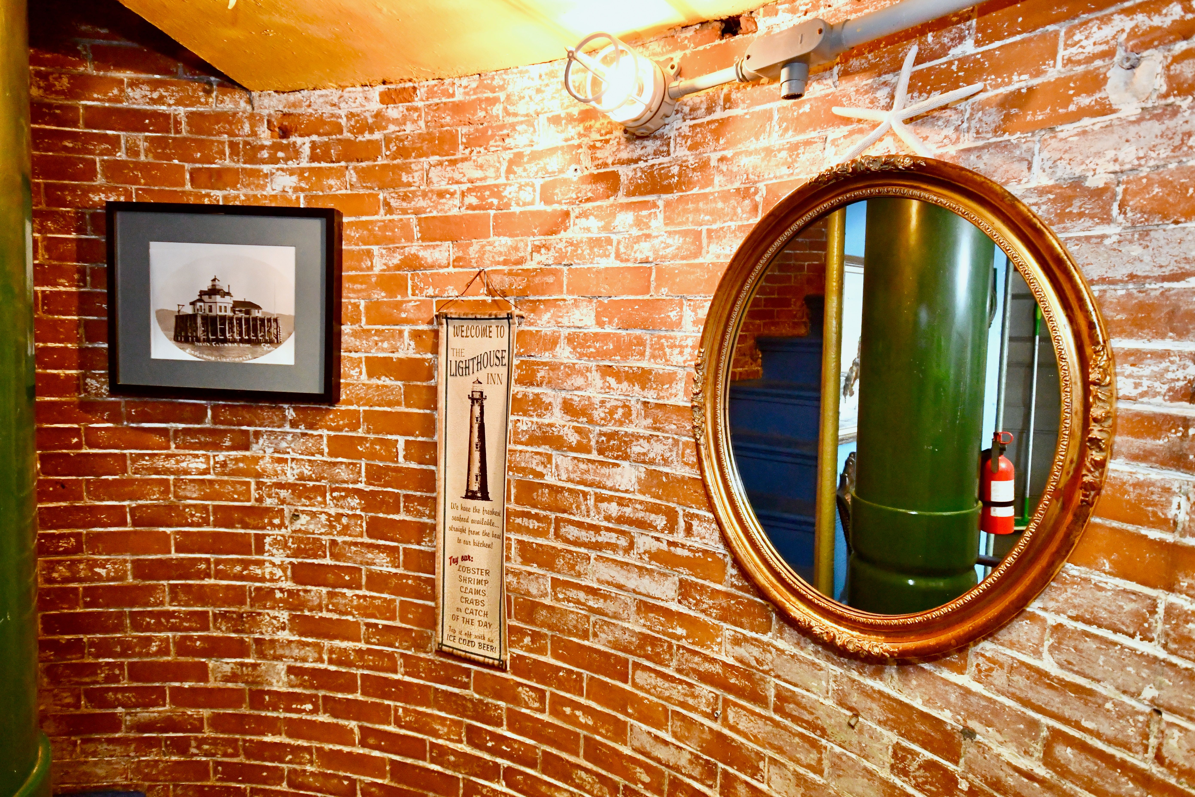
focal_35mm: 21
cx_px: 598
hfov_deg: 81.2
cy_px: 398
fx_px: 697
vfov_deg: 59.5
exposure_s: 1/60
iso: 5000
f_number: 4.8
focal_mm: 14
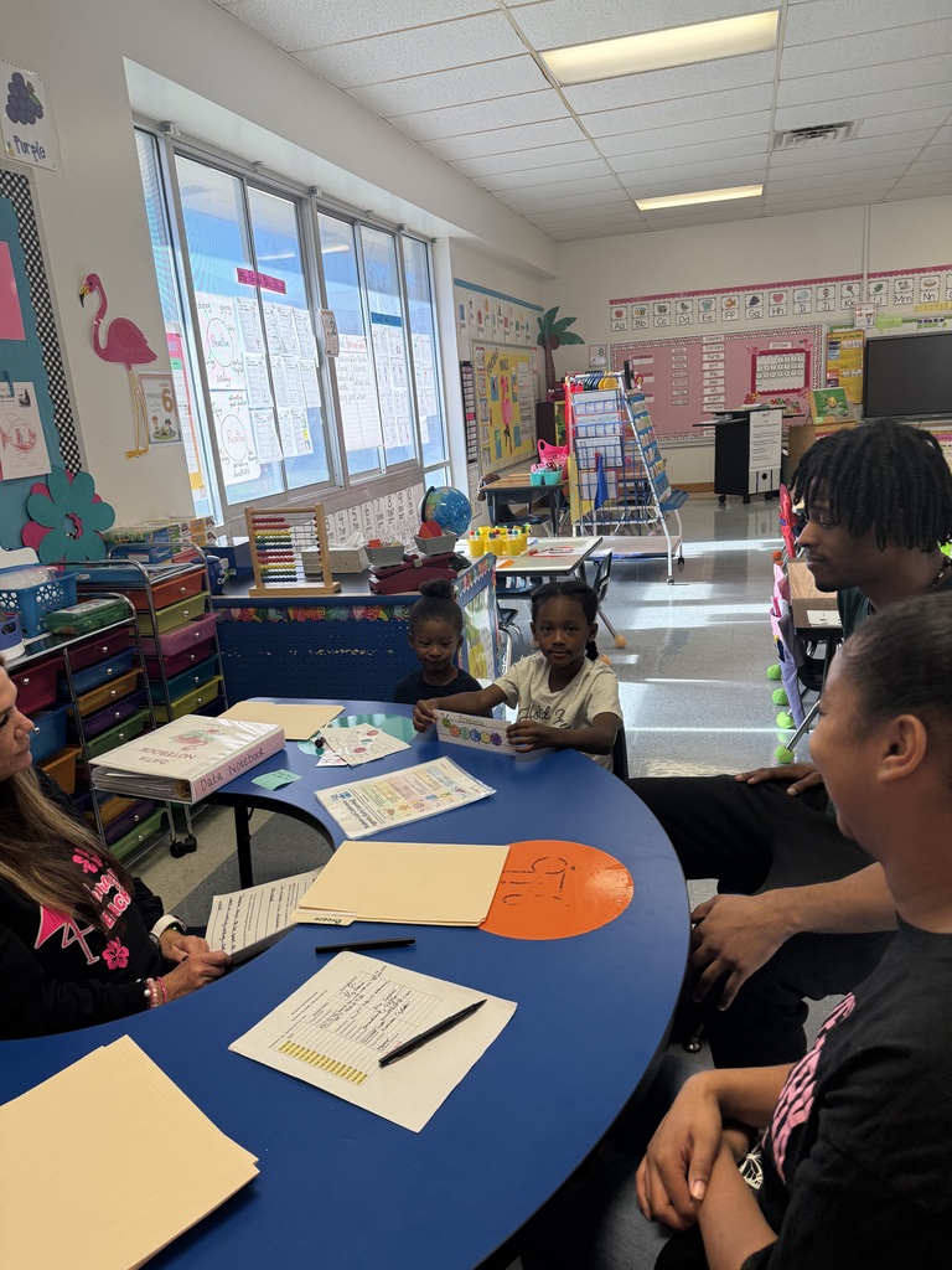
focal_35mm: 24
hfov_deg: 56.8
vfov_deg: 71.6
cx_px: 476
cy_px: 635
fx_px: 880
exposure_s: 1/120
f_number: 1.78
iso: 160
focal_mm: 6.76
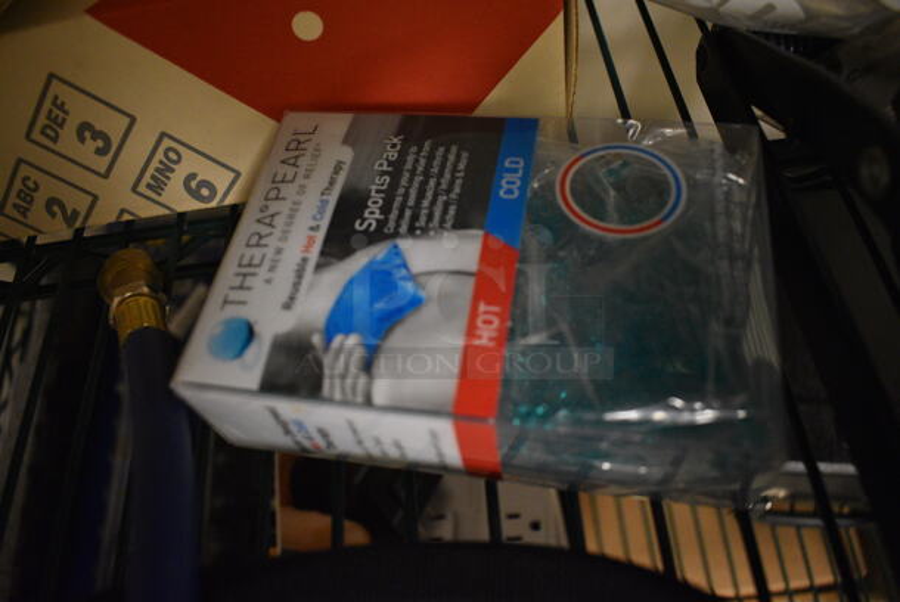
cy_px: 301
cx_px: 450
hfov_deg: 67.3
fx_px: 676
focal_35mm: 27
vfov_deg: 48.0
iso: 3200
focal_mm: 18
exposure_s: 1/50
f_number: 3.5
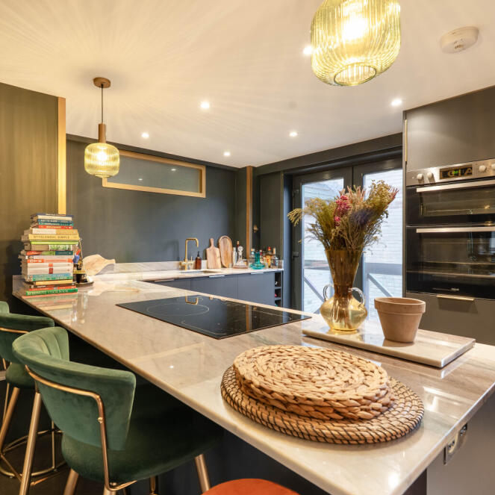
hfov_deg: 71.5
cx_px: 203
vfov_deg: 72.1
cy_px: 249
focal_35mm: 21
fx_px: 340
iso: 320
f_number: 8
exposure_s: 1/4
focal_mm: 16
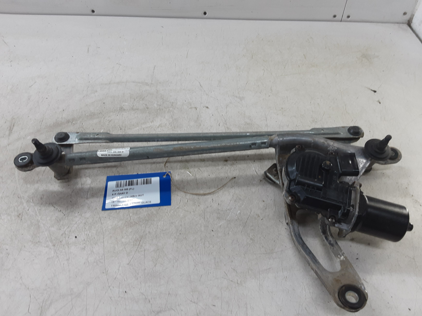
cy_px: 158
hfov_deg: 65.3
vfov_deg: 51.4
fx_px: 329
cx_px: 211
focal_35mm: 27
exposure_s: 1/50
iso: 64
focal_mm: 2.91
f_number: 1.9
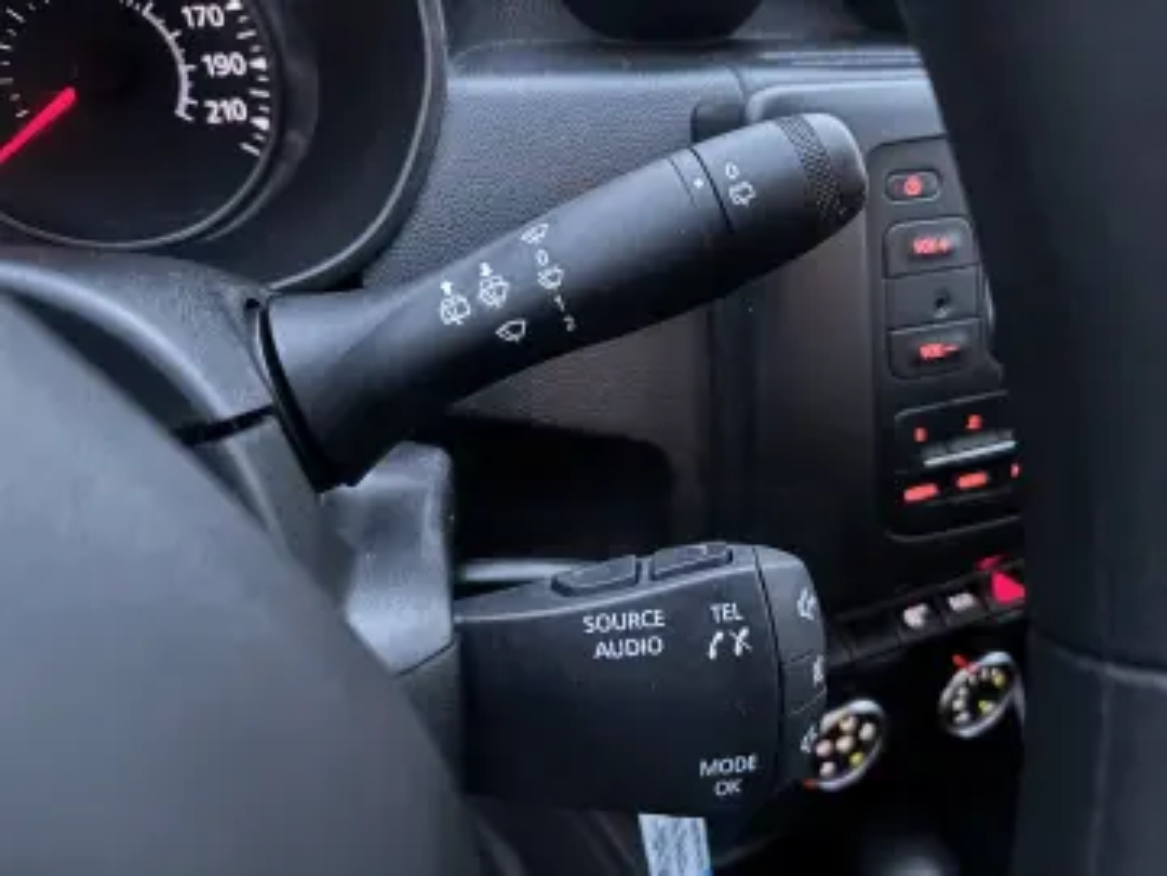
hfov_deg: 67.3
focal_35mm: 26
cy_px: 438
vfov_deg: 53.1
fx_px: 877
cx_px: 584
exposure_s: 1/22
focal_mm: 5.96
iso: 1250
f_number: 1.6
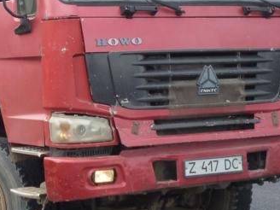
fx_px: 946
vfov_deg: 12.6
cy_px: 48
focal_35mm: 117
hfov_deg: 16.6
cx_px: 25
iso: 160
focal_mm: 8.6
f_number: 4
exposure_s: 1/200
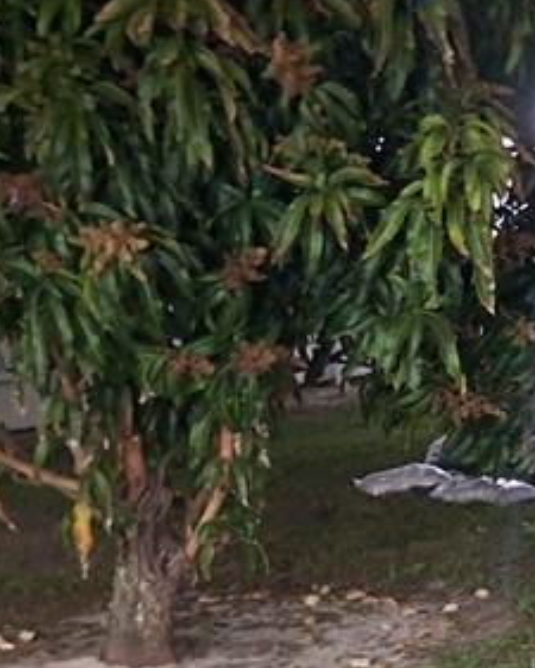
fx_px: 1899
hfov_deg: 14.3
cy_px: 449
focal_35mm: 96
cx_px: 937
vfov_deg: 19.9
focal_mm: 4
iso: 1600
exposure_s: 1/6
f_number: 1.8
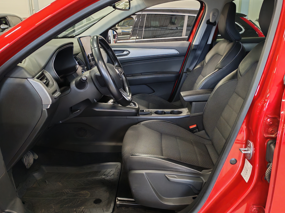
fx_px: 272
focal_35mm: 33
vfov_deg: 42.9
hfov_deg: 55.4
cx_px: 143
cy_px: 105
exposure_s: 1/100
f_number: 1.9
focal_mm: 6.12
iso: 1250
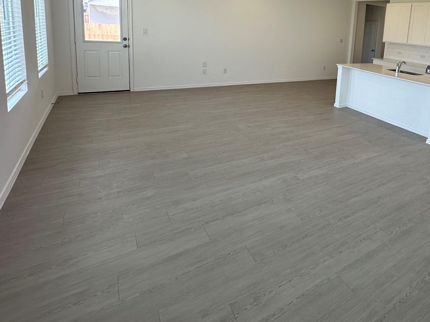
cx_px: 322
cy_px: 72
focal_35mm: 23
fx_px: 286
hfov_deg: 69.1
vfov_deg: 55.4
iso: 50
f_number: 2.2
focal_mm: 2.22
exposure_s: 1/120
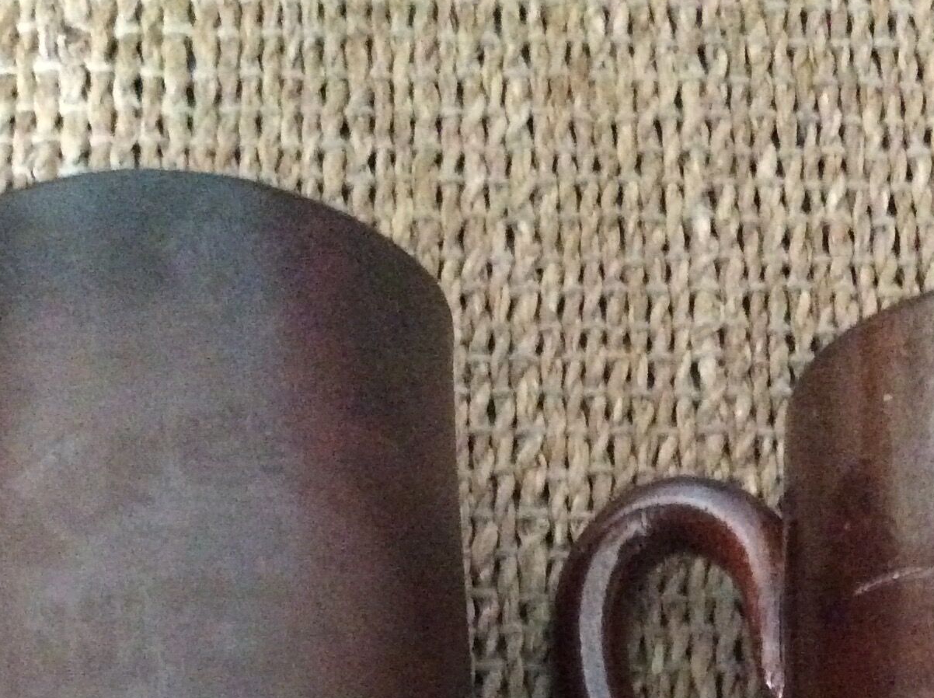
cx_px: 571
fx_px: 1859
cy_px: 695
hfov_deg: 28.1
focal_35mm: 69
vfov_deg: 20.6
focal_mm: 3.3
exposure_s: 1/17
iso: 800
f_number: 2.4
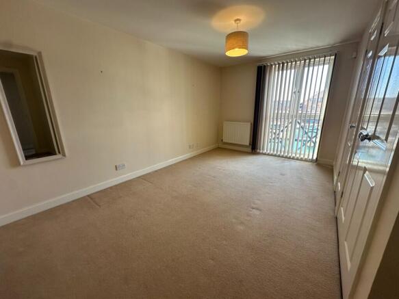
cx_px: 200
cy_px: 150
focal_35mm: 14
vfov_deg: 85.7
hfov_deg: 102.1
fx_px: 161
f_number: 2.2
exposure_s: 1/99
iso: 100
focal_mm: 2.22
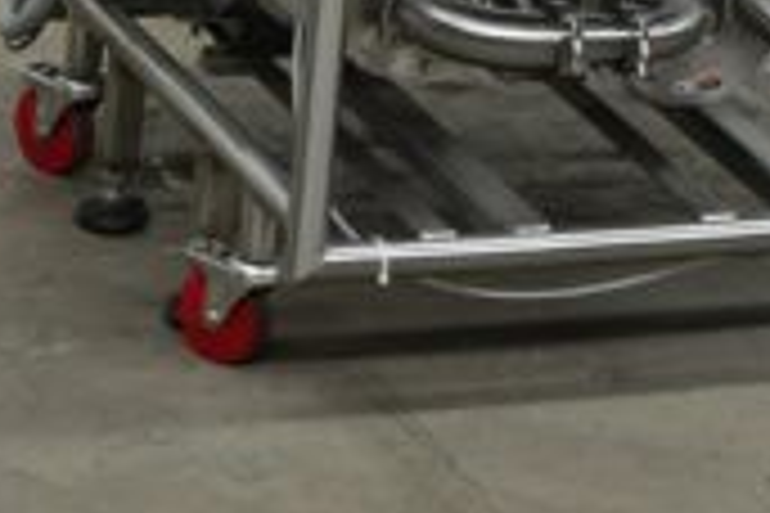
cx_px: 765
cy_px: -173
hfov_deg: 7.2
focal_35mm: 284
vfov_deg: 4.8
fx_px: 6074
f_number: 4
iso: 500
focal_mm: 35.31
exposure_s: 1/100
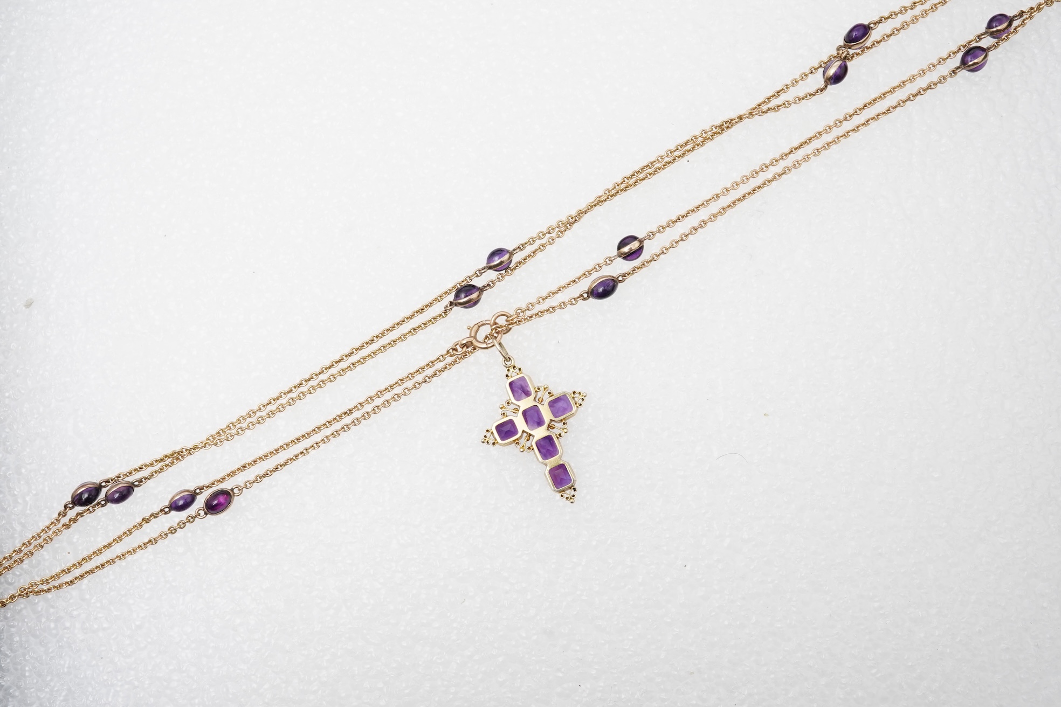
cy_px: 354
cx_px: 530
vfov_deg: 29.9
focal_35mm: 45
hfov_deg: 43.6
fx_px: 1326
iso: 640
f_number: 20
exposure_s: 1/100
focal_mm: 30
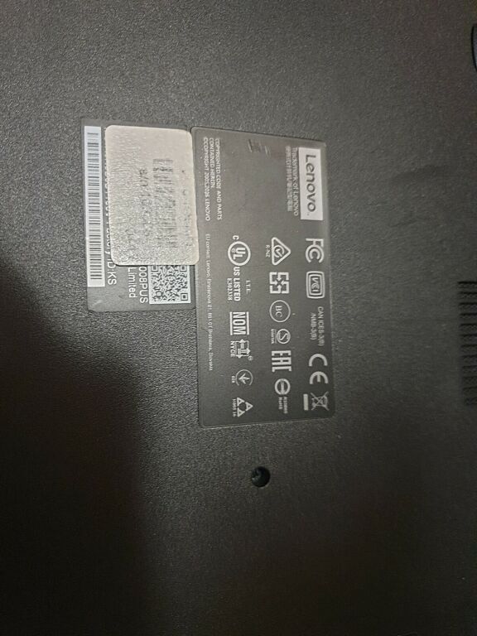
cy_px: 318
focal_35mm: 26
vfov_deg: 67.3
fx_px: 478
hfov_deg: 53.1
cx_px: 238
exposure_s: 1/25
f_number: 1.5
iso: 320
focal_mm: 4.3
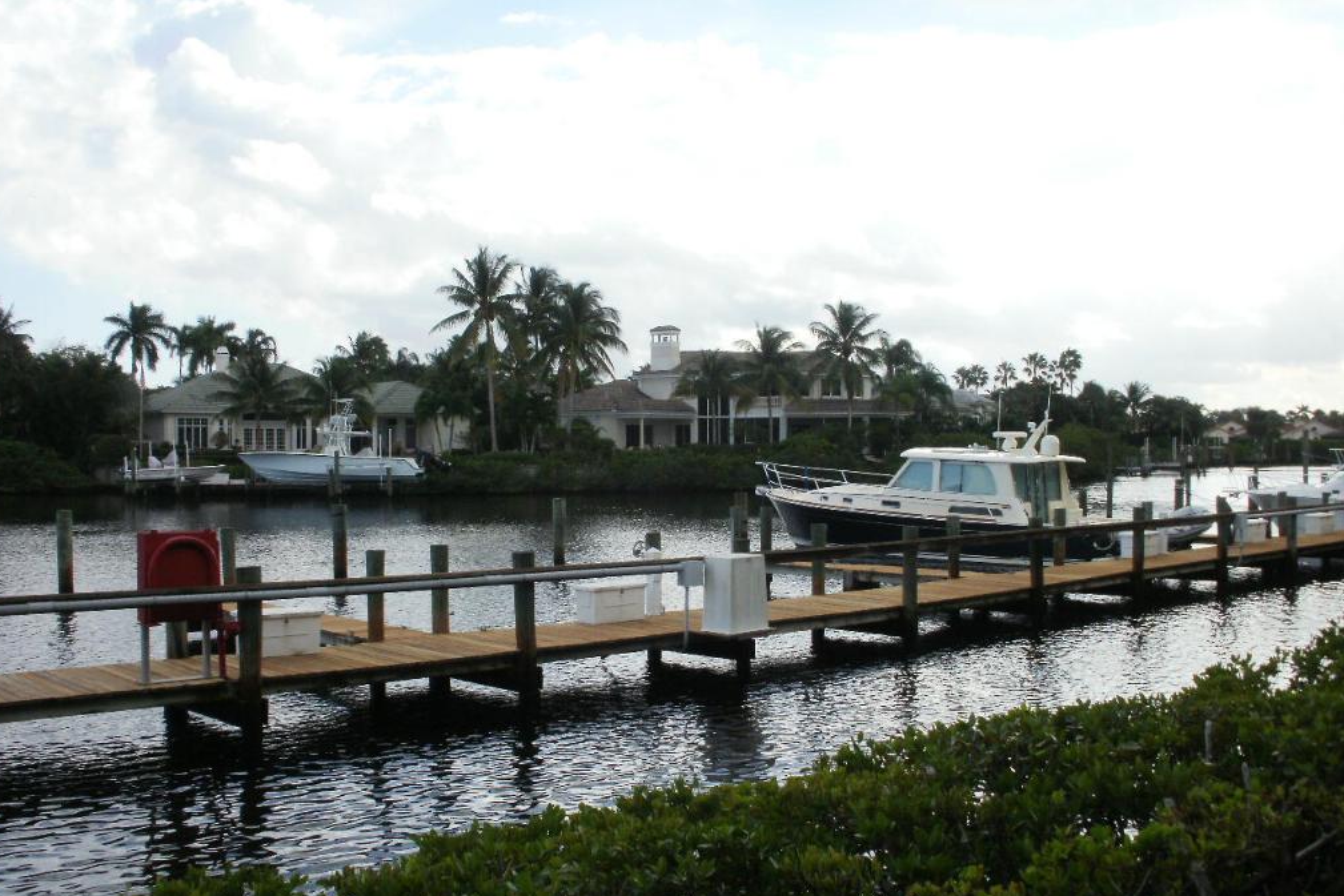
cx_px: 665
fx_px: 1419
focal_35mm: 38
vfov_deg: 35.1
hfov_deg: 50.7
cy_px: 466
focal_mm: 6.3
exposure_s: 1/400
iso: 100
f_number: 5.6
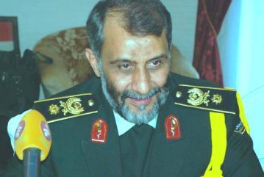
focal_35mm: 131
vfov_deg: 10.5
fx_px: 963
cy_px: 106
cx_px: 125
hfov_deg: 15.6
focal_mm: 70
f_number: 5.6
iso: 500
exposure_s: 1/60
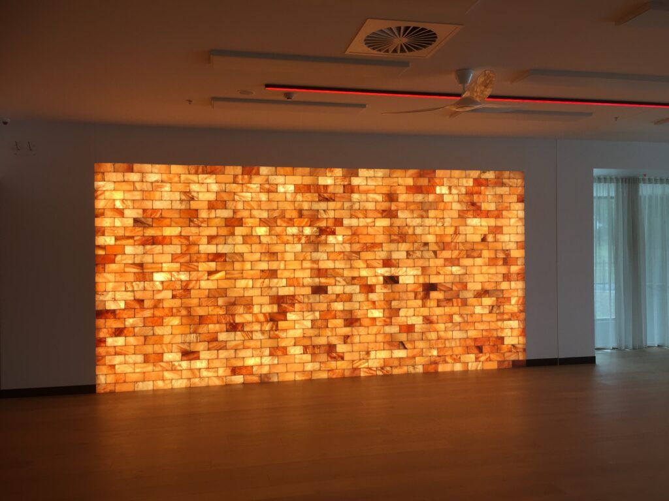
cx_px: 334
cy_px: 250
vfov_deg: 48.2
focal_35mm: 29
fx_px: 560
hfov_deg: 61.7
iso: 50
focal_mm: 4.15
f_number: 2.2
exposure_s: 1/100
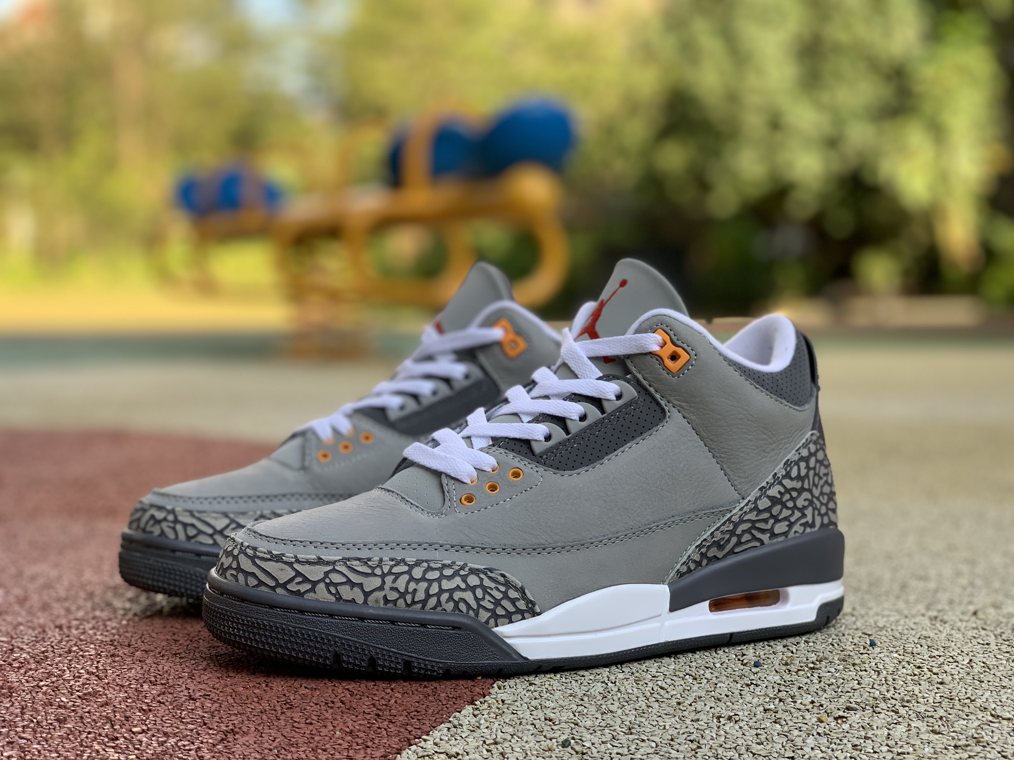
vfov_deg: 28.0
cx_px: 507
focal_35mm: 52
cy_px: 380
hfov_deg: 36.8
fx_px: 1523
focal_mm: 6
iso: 20
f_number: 2.4
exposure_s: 1/122
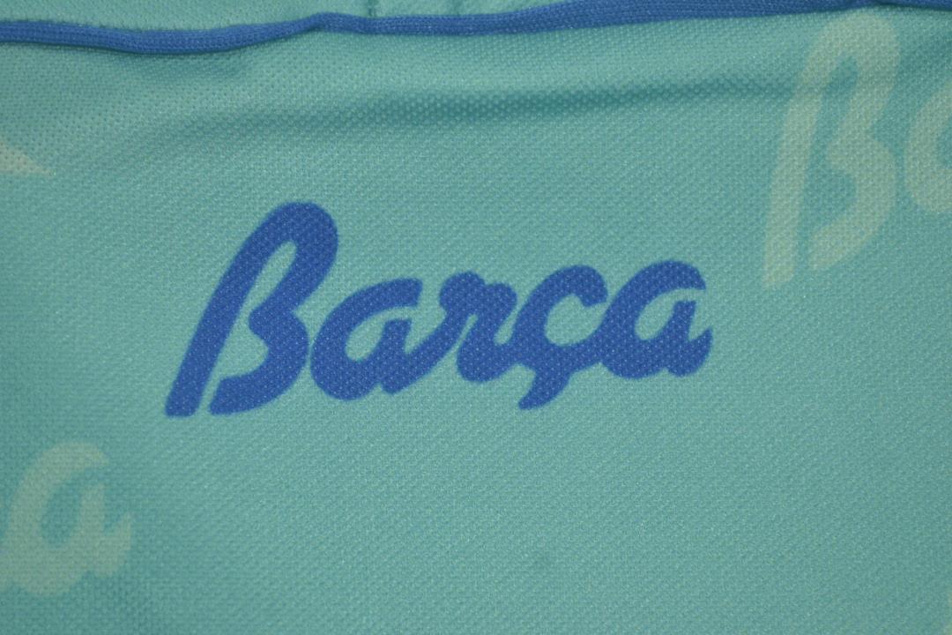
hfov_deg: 24.6
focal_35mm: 82
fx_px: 2181
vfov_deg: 16.6
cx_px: 476
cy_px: 318
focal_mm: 55
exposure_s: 1/60
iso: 200
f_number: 5.6
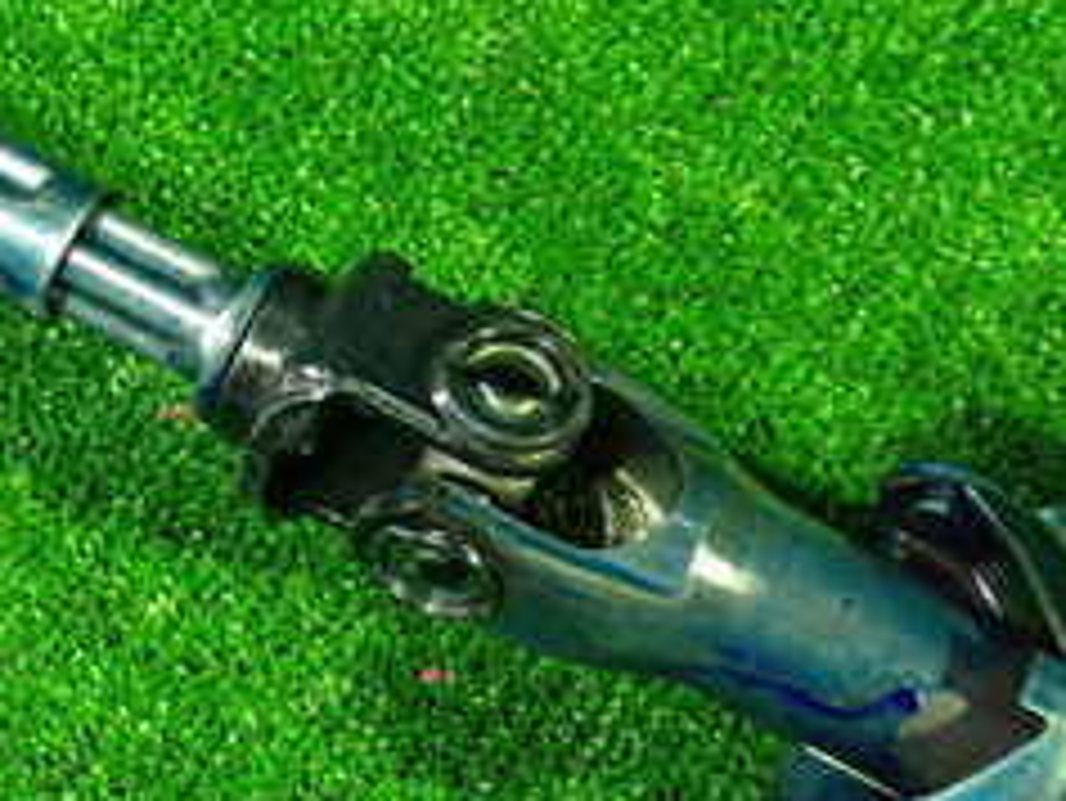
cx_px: -54
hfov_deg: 24.2
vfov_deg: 19.2
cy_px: 171
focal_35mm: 76
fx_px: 2342
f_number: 2.3
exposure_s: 1/30
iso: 800
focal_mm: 5.4
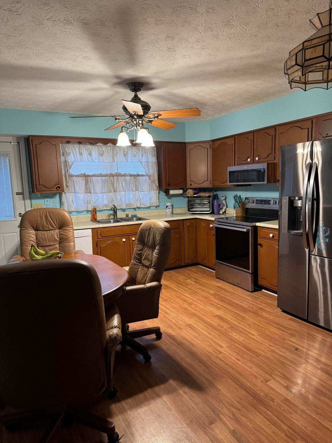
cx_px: 166
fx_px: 307
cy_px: 222
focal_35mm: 24
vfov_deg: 71.6
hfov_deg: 56.8
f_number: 1.78
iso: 640
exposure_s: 1/60
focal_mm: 6.76
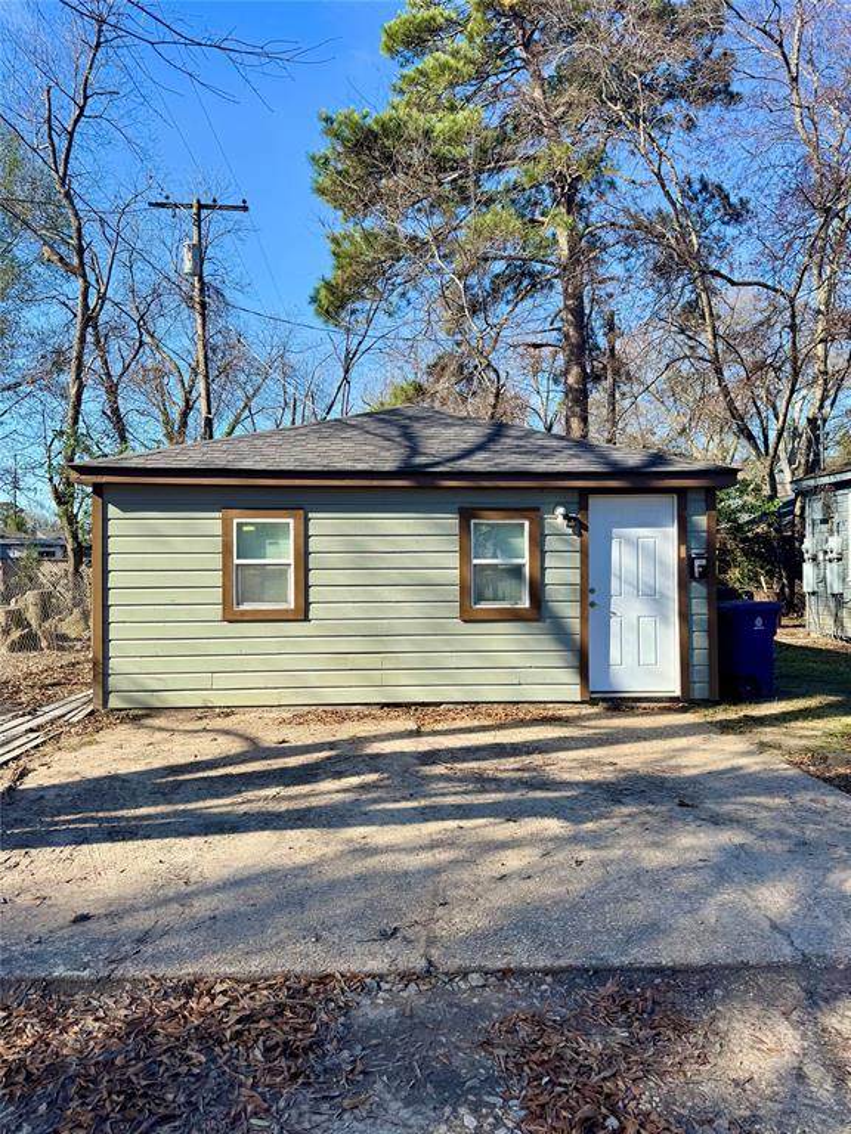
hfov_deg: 56.8
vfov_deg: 71.6
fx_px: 787
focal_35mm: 24
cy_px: 567
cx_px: 426
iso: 80
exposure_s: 1/2105
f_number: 1.78
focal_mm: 6.76
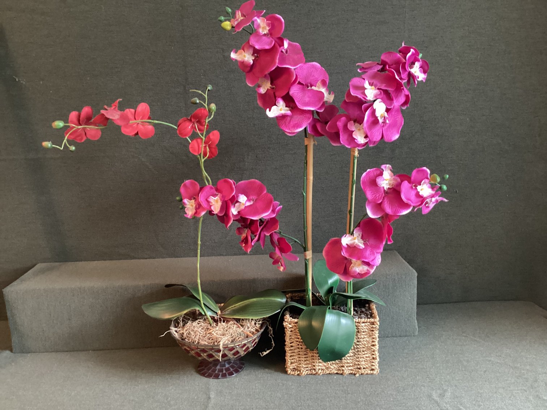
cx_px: 274
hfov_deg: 58.3
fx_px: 490
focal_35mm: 31
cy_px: 205
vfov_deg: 45.4
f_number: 2.4
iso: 500
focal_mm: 3.3
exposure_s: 1/25
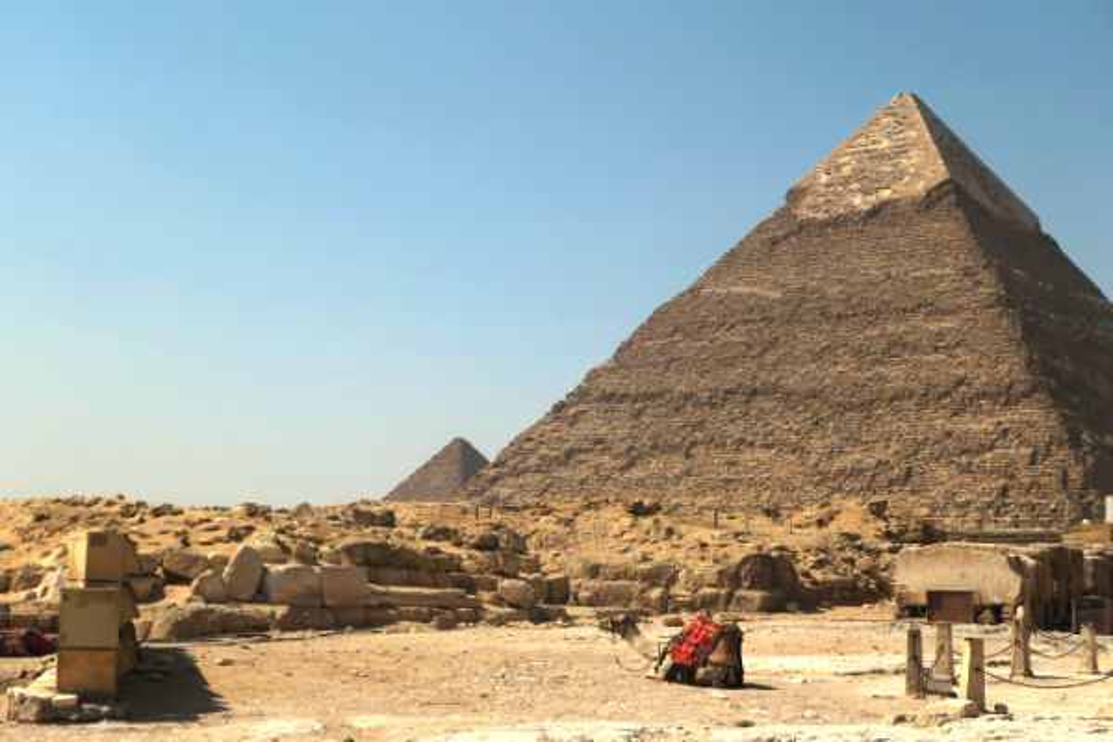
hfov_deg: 35.6
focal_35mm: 56
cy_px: 371
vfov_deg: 24.2
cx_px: 556
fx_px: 1731
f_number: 6.3
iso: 125
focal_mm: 20.4
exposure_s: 1/1000
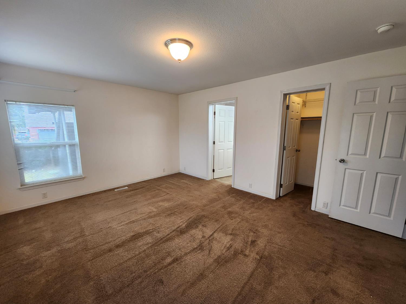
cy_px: 152
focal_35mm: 13
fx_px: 152
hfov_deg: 106.2
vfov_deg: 89.9
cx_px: 203
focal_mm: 2.2
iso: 250
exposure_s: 1/60.2
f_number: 2.2
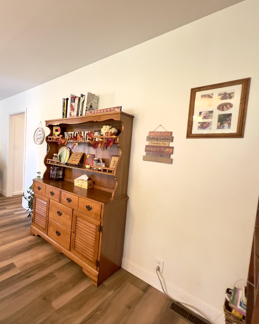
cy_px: 162
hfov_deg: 71.5
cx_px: 64
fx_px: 163
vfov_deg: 89.6
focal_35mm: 17
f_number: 1.8
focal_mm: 1.57
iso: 400
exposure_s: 1/60
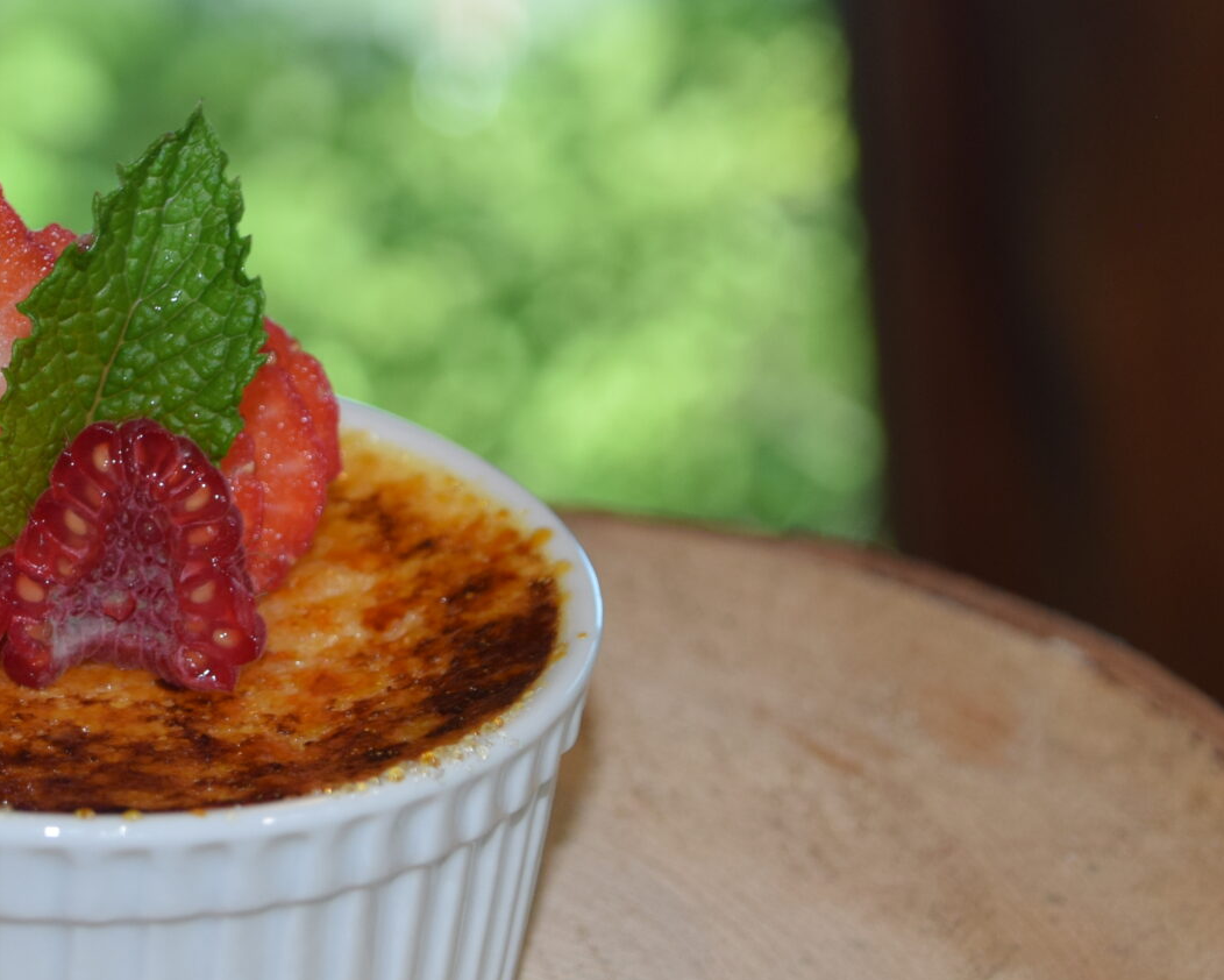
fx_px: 4964
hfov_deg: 14.0
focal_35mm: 137
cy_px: 388
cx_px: 482
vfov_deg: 11.3
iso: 320
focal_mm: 40
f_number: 5.6
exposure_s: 1/125
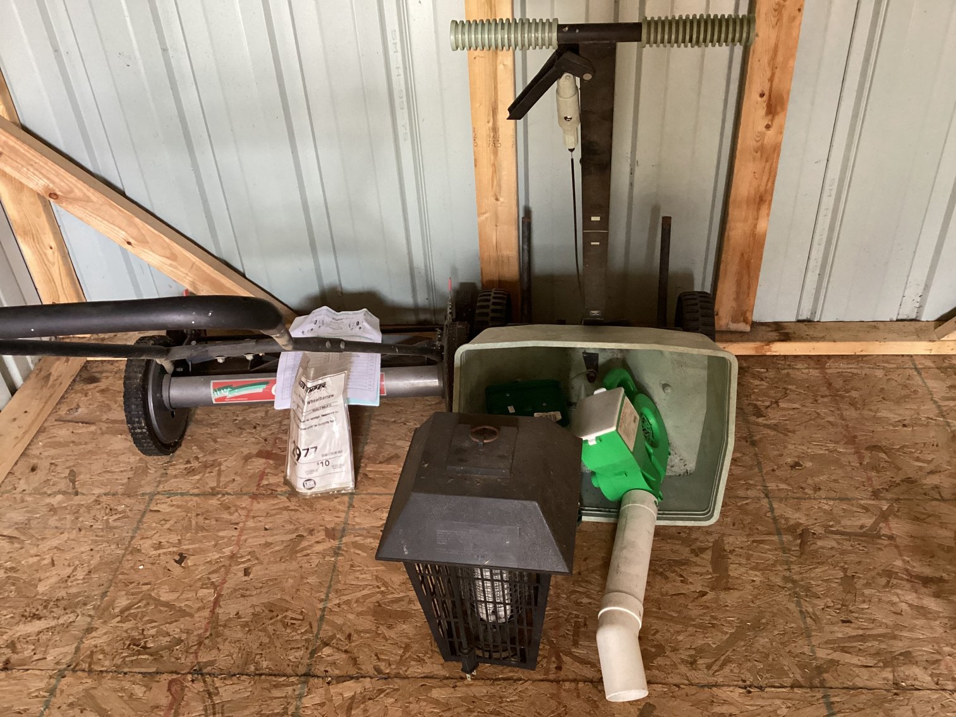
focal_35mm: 31
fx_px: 856
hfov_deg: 58.3
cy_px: 358
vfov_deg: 45.4
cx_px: 478
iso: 320
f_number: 2.4
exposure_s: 1/40
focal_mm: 3.3
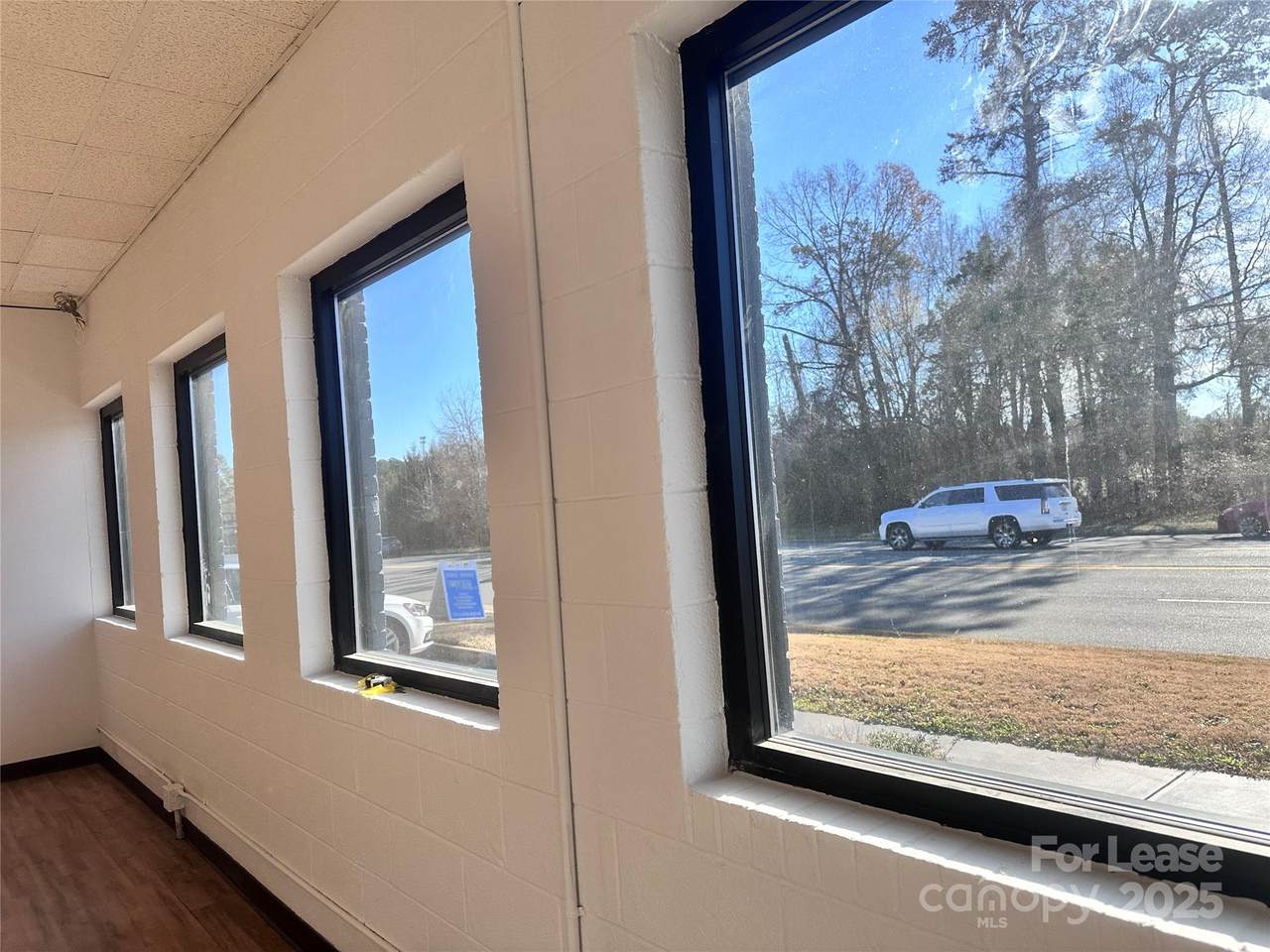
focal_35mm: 24
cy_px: 476
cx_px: 635
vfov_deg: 56.8
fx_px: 881
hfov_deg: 71.6
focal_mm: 6.86
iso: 80
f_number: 1.78
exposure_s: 1/797
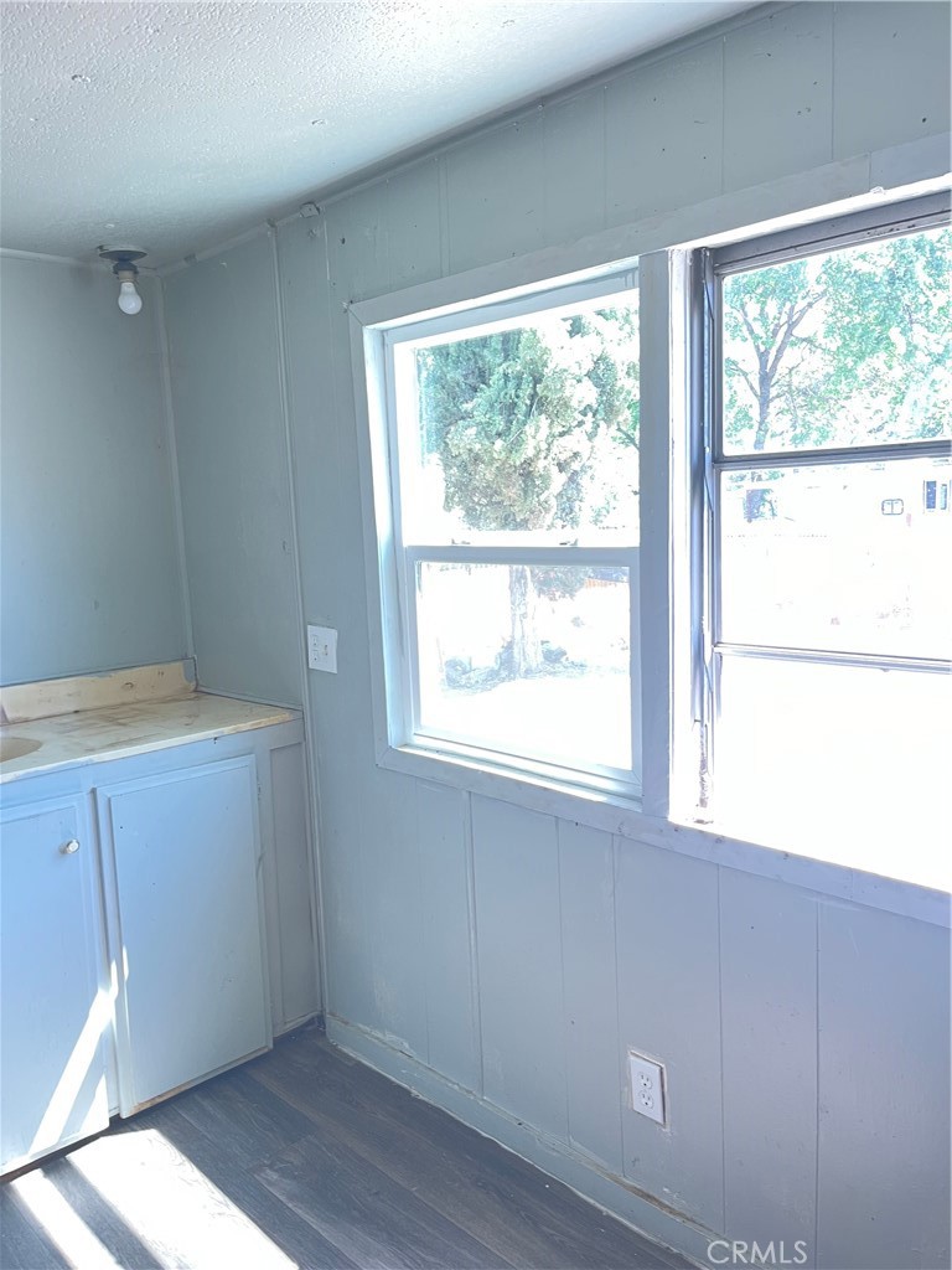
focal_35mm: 26
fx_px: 953
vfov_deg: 67.3
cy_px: 635
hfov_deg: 53.1
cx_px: 476
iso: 250
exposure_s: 1/60
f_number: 1.6
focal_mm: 5.1
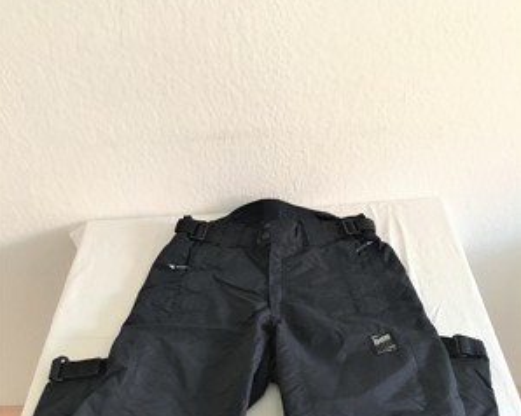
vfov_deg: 38.7
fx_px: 586
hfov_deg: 48.0
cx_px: 260
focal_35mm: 38
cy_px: 273
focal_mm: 4.15
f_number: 2.2
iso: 200
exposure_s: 1/33
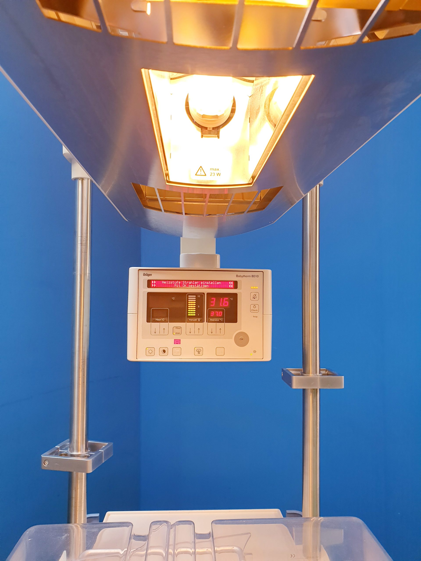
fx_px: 422
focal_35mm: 26
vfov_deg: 67.3
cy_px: 280
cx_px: 210
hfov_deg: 53.1
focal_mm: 4.3
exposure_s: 1/50
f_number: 2.4
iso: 64
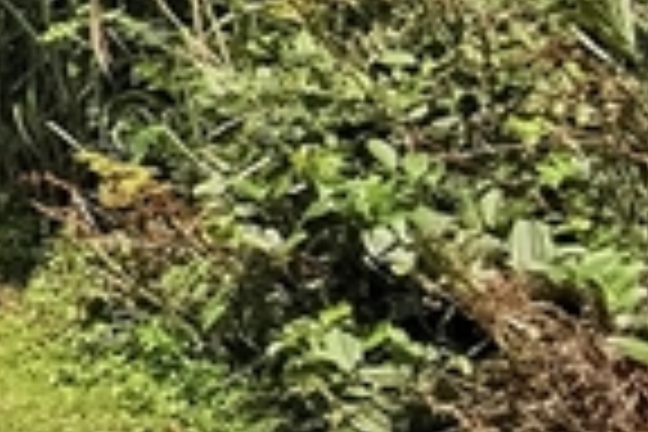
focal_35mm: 98
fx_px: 1764
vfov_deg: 13.1
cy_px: -241
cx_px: -886
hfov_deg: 14.3
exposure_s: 1/1248
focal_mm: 2.35
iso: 50
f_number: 2.2
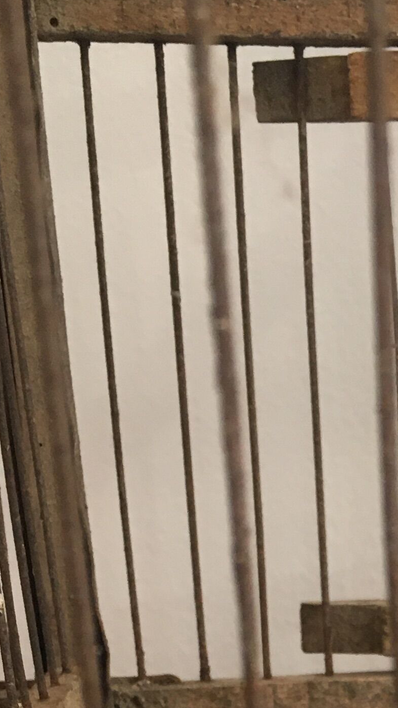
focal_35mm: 91
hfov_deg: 12.8
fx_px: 1708
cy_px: 926
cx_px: 547
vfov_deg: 21.2
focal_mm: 4.15
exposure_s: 1/33
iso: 125
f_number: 2.2
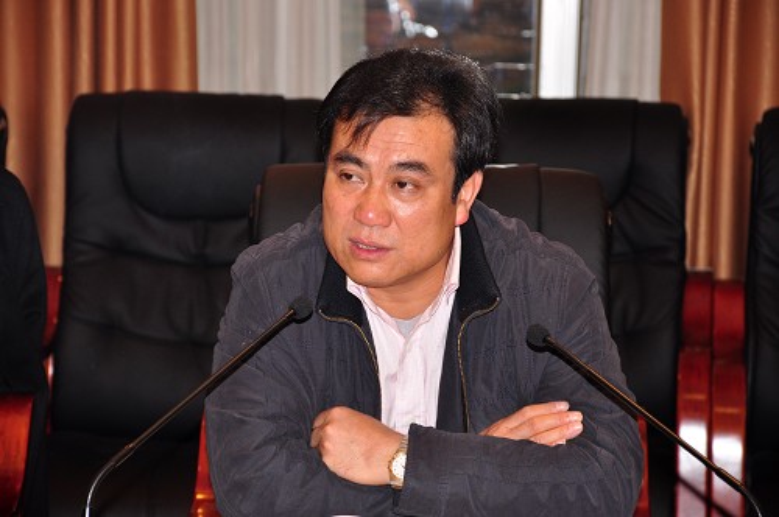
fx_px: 2917
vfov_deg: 10.1
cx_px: 390
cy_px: 258
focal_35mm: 135
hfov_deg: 15.2
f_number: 5.6
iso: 500
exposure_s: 1/60
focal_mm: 90
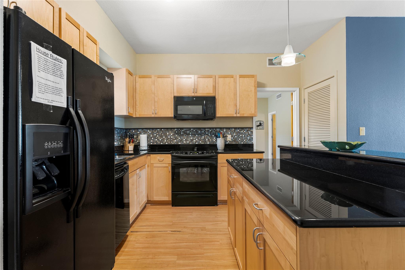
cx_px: 202
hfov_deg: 96.7
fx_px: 180
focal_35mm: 16
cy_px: 135
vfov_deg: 73.7
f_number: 8
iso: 200
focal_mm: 16
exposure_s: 2
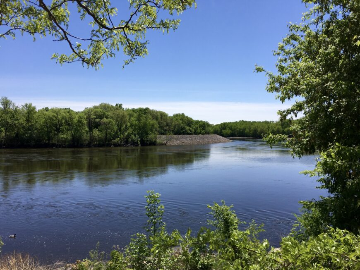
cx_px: 180
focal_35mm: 29
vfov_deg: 48.2
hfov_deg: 61.6
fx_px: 302
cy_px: 135
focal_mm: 4.15
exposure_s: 1/1972
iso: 25
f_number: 2.2
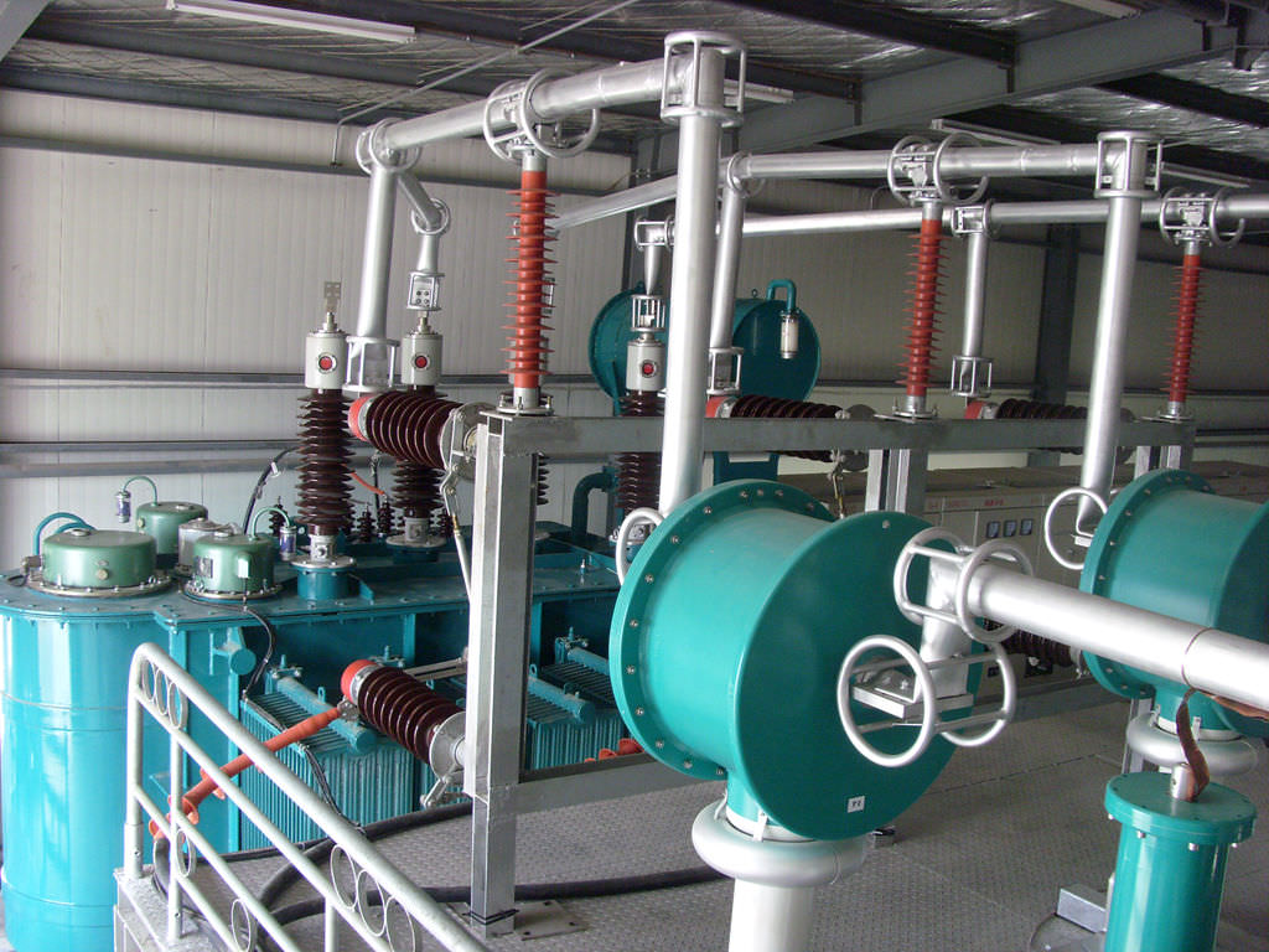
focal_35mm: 36
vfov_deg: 39.7
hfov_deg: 51.4
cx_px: 634
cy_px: 476
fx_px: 1320
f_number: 3.5
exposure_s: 1/45
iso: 200
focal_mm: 6
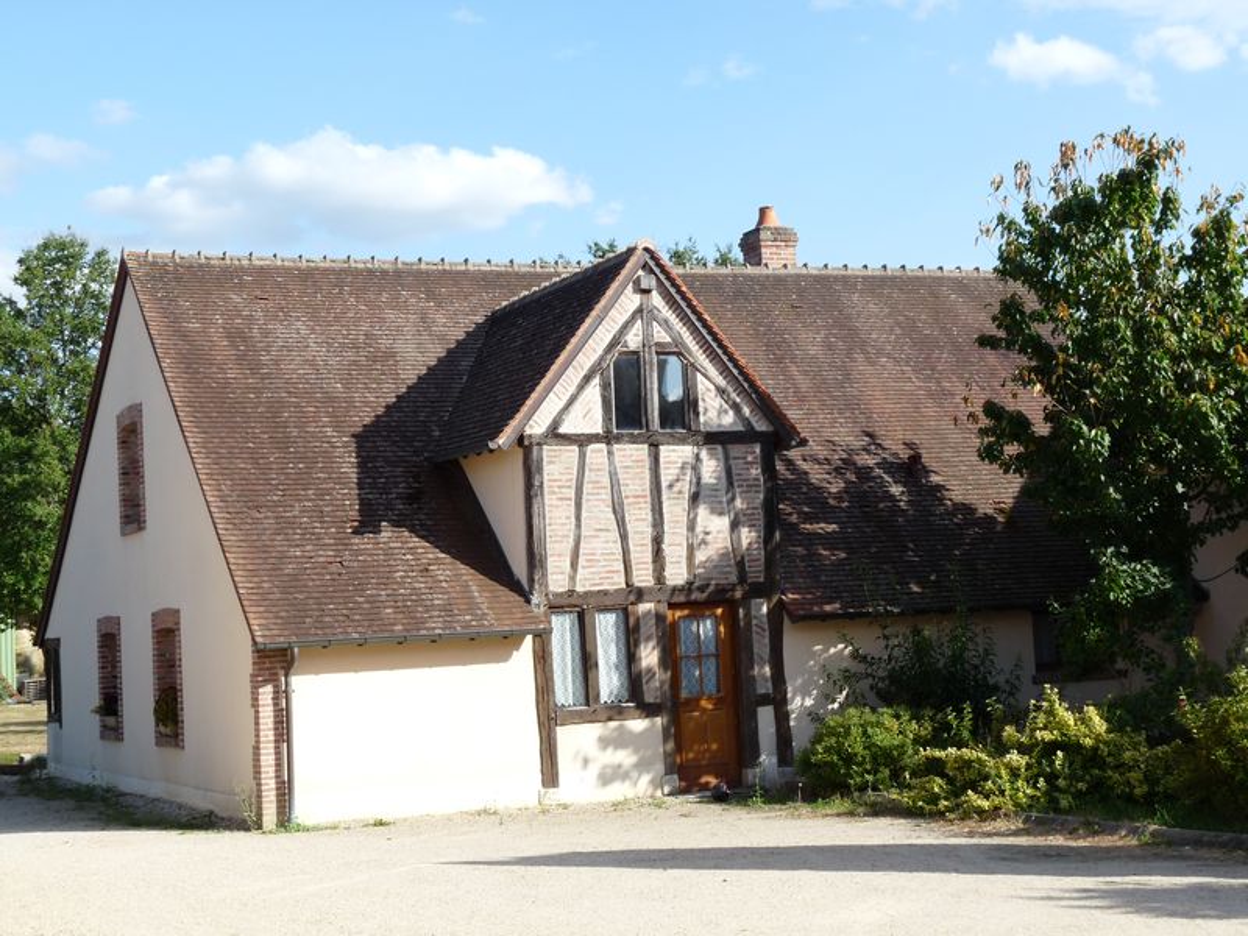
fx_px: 2271
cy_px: 468
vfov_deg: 23.3
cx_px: 624
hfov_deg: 30.7
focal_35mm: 63
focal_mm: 11.1
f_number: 5.6
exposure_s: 1/200
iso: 100
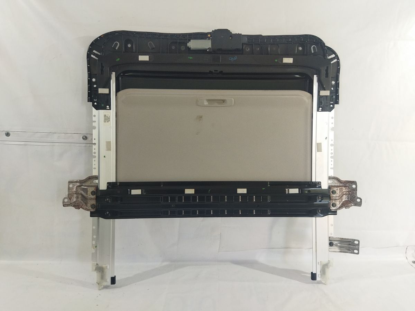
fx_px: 324
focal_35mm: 27
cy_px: 156
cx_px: 208
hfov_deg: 65.3
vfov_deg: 51.4
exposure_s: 1/50
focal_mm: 4.71
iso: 144
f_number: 1.79
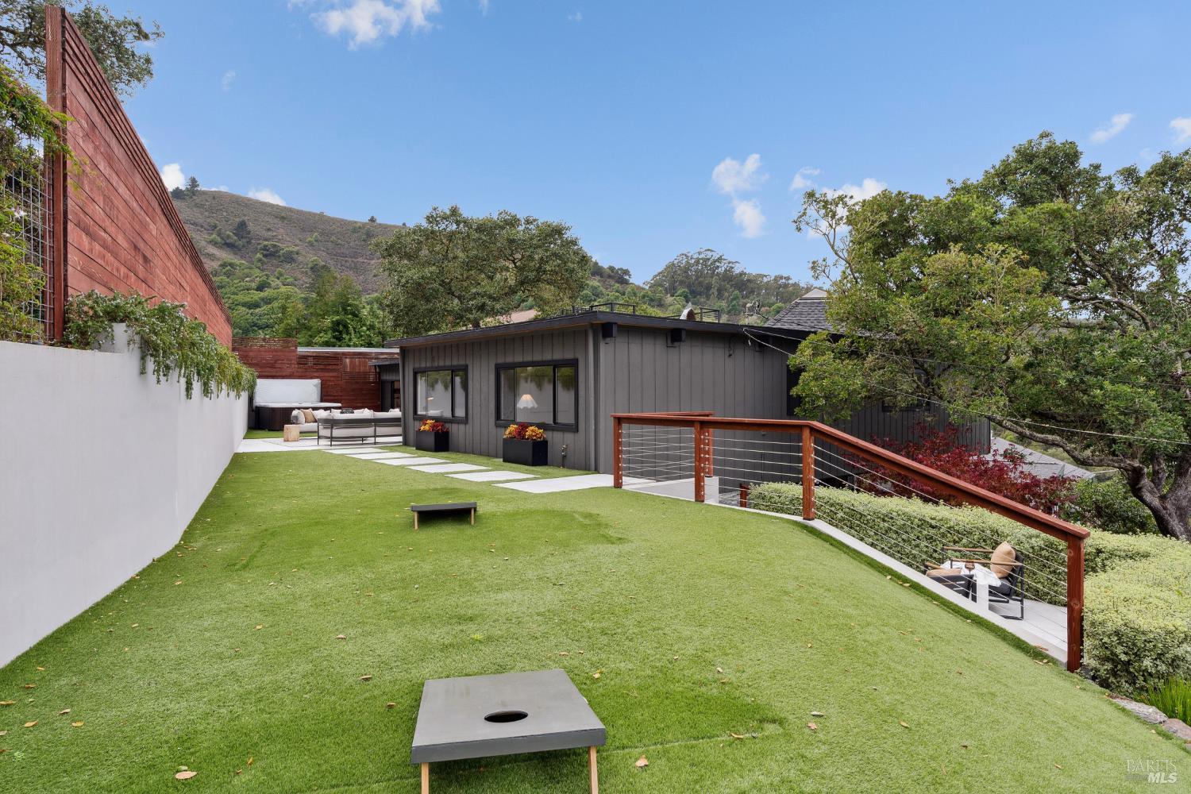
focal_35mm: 20
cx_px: 596
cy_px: 397
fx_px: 662
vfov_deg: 61.9
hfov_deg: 84.0
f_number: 11
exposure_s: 1/90
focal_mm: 20
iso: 200
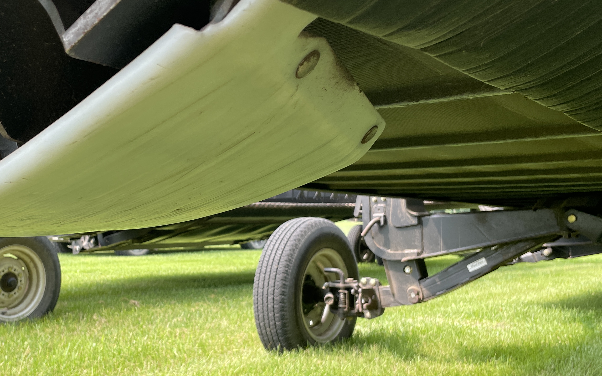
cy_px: 225
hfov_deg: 44.4
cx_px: 185
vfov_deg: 29.1
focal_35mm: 44
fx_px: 722
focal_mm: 4.2
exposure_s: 1/537
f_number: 1.6
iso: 32
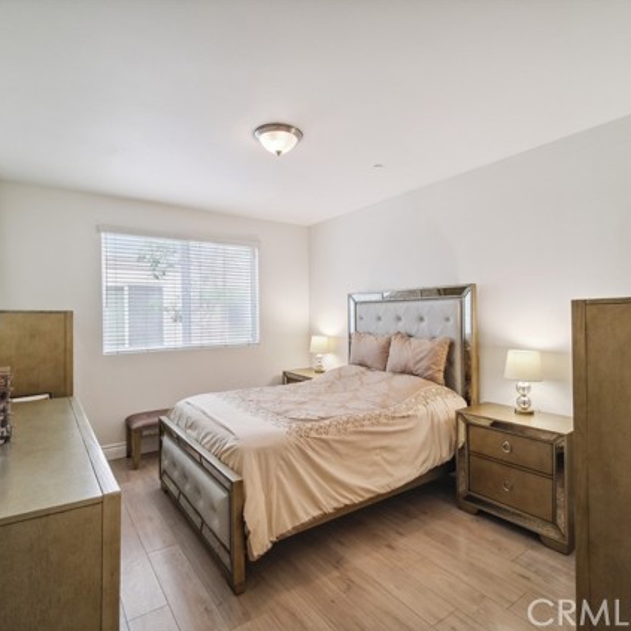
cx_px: 318
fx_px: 371
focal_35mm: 18
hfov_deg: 80.7
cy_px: 316
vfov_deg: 80.7
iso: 400
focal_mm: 9
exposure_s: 1/9
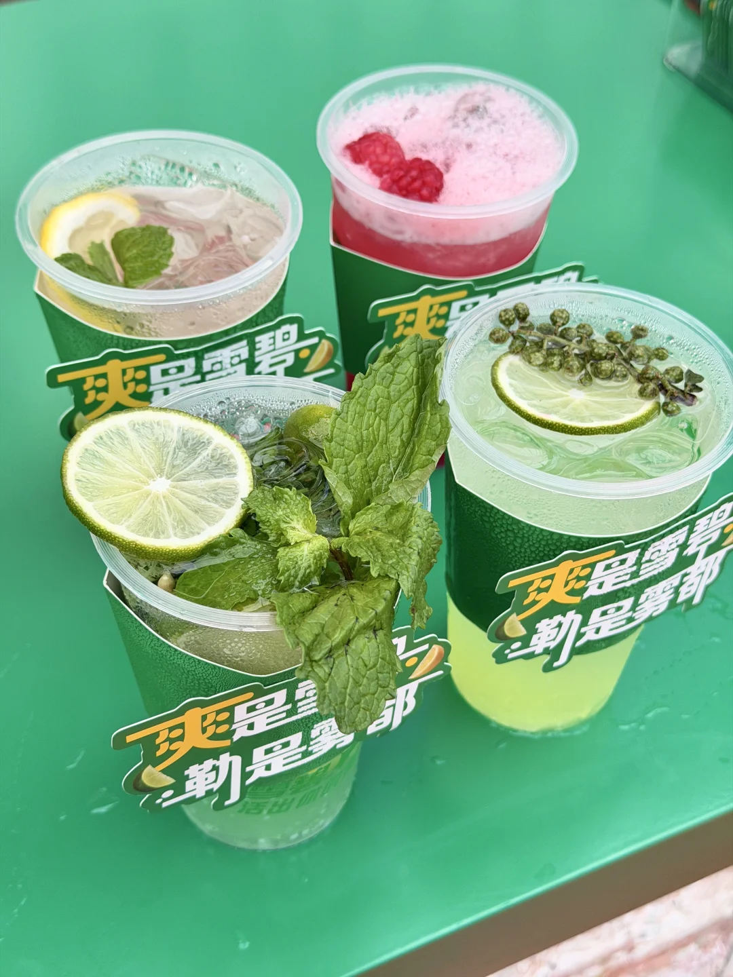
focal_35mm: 48
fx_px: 1355
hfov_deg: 30.3
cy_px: 488
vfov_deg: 39.7
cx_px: 366
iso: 64
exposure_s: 1/346
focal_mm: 6.76
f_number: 1.78
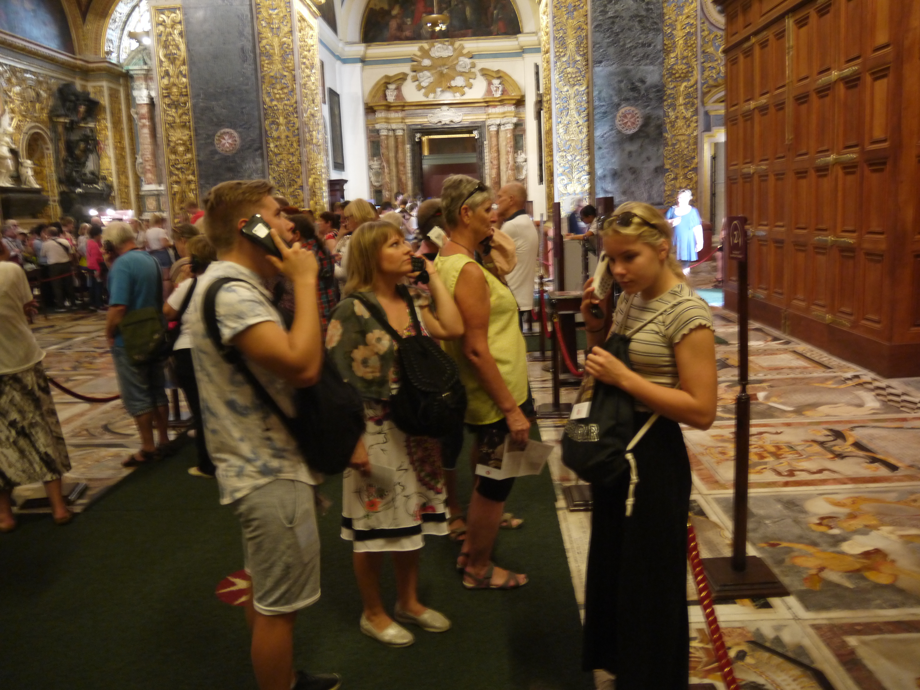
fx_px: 744
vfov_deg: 49.7
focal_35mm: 28
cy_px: 345
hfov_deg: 63.4
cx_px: 460
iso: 800
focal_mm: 14
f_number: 3.5
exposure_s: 1/6
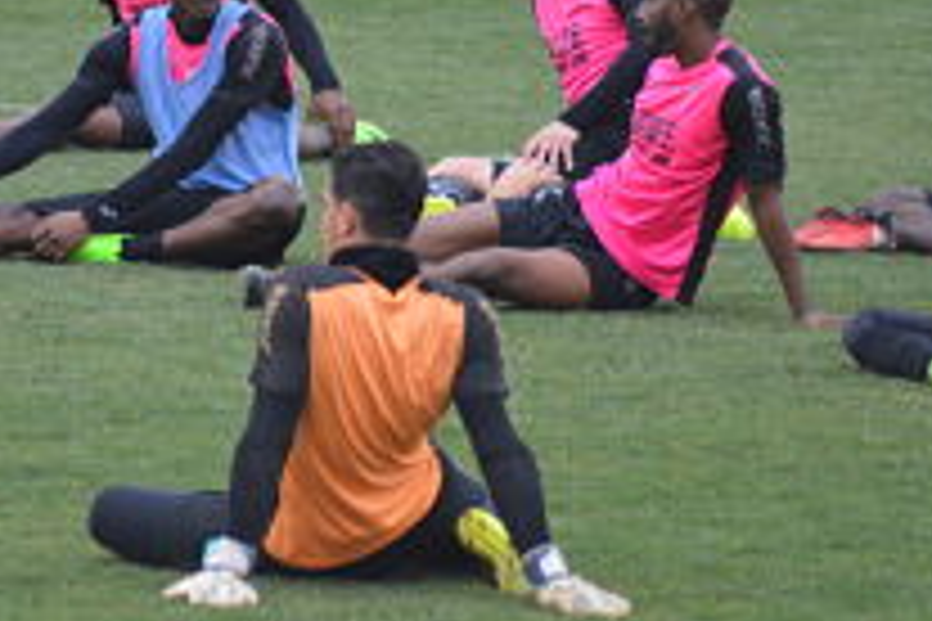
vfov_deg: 1.6
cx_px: 320
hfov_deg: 2.4
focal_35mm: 870
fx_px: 22522
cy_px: 180
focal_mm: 300
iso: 800
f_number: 5.6
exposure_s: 1/500
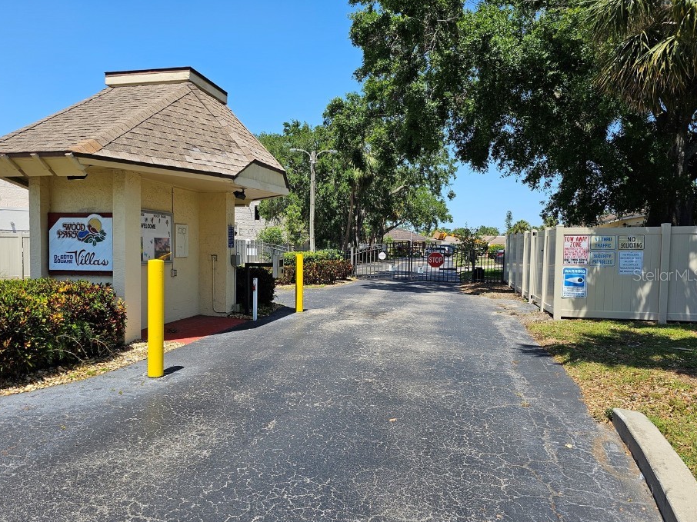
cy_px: 274
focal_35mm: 26
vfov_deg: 53.0
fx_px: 523
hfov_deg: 67.1
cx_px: 312
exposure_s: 1/598
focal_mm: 6.3
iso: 10
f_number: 1.7
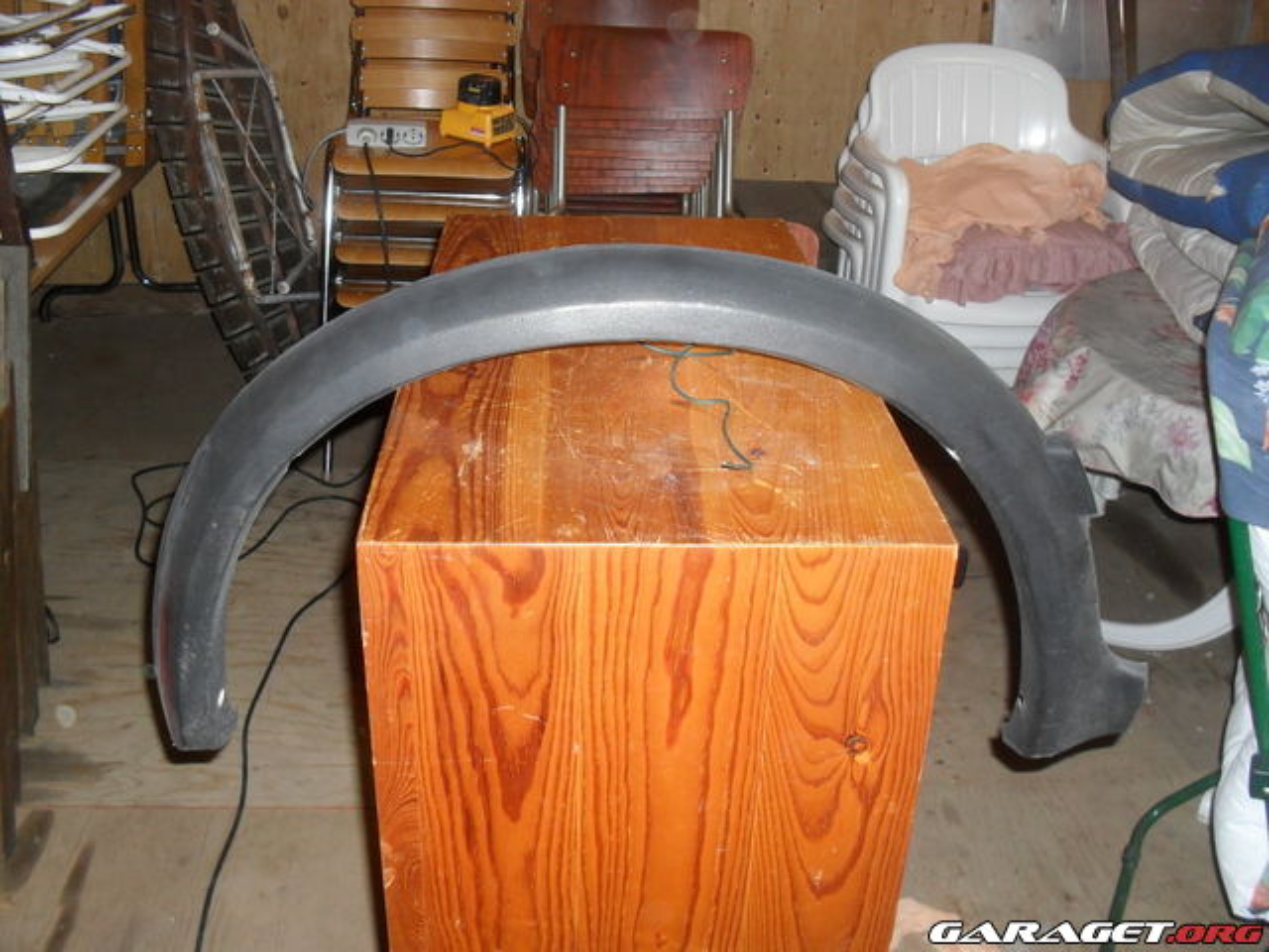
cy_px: 476
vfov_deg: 40.7
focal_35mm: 35
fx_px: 1283
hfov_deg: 52.6
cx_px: 634
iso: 200
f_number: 3.2
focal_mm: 6.3
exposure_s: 1/45
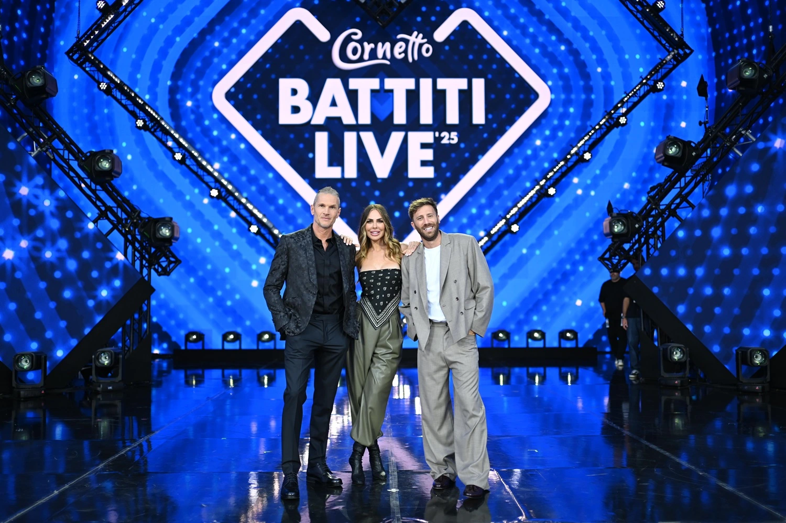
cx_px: 393
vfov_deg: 37.8
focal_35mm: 35
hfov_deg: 54.5
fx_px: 764
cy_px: 262
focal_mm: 35
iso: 500
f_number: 1.6
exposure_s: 1/200
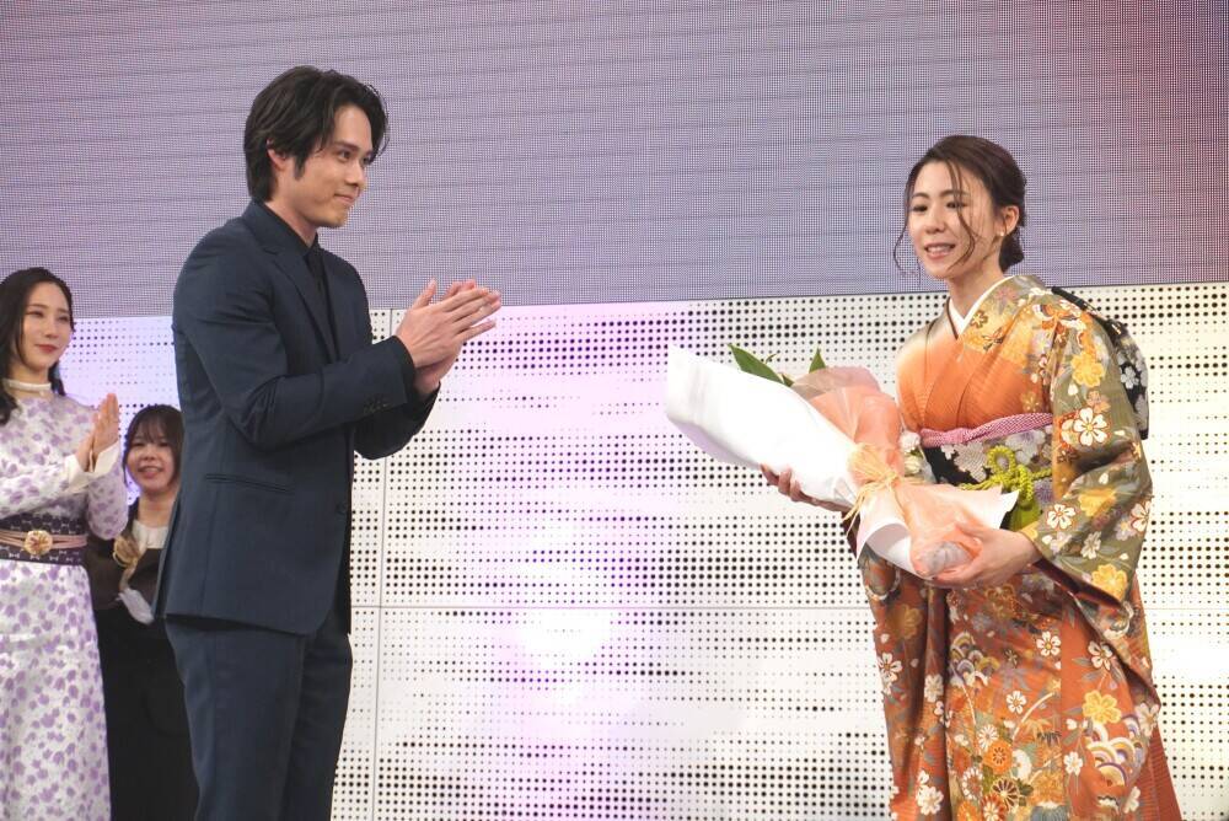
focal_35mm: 72
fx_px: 2459
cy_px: 410
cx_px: 614
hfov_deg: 28.1
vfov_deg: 19.0
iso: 3200
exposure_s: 1/500
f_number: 5.6
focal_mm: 48
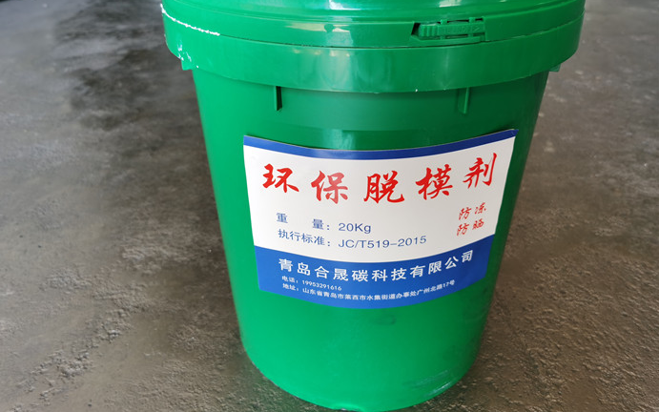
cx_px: 326
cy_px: 191
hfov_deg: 64.6
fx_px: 521
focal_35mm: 29
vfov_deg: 43.1
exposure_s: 1/100
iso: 50
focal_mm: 5.56
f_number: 1.6
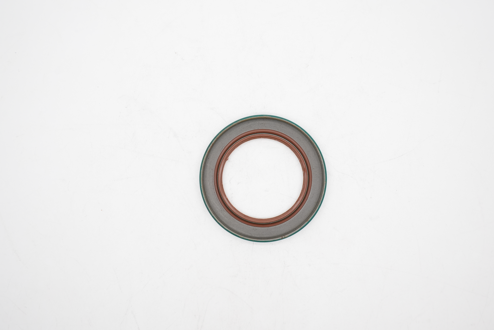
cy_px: 165
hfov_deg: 42.3
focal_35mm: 46
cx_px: 247
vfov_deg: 28.9
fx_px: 638
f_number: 11
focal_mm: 31
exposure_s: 1/60
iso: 500
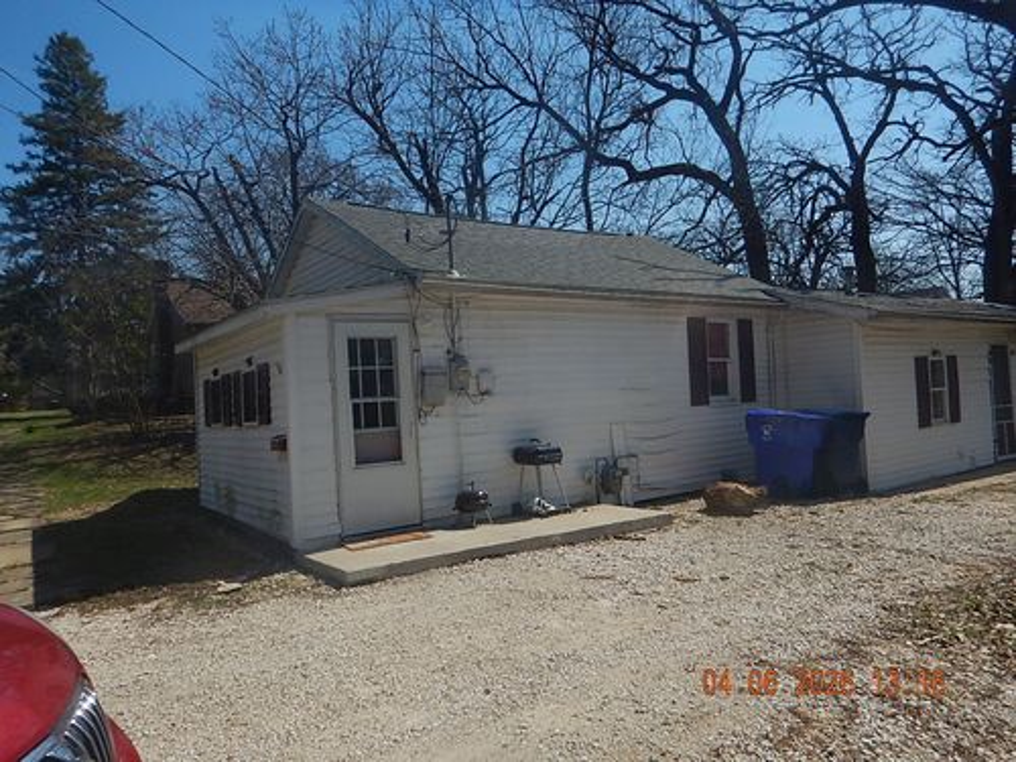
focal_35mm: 24
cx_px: 508
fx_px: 704
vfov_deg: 56.8
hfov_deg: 71.6
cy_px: 381
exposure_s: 1/400
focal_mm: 4.3
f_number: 8.2
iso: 125
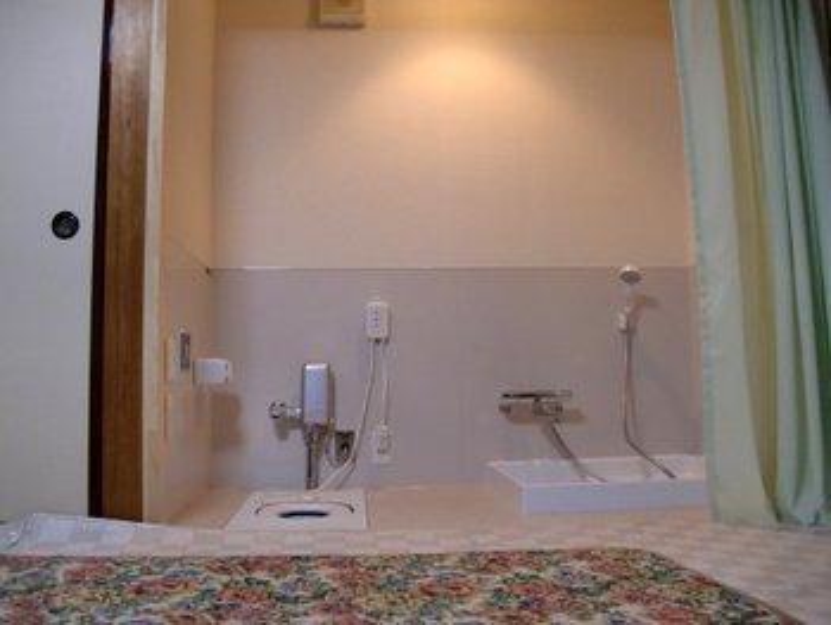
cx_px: 416
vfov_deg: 39.7
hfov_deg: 51.3
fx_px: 865
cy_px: 312
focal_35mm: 36
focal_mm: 6.3
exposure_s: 1/60
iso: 250
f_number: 2.8
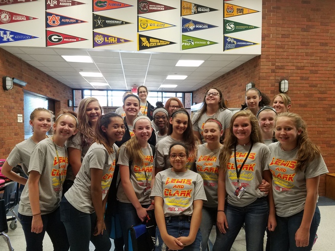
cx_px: 173
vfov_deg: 51.4
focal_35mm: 27
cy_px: 129
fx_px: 261
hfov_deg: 65.3
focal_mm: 4.2
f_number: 1.7
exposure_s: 1/40
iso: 160
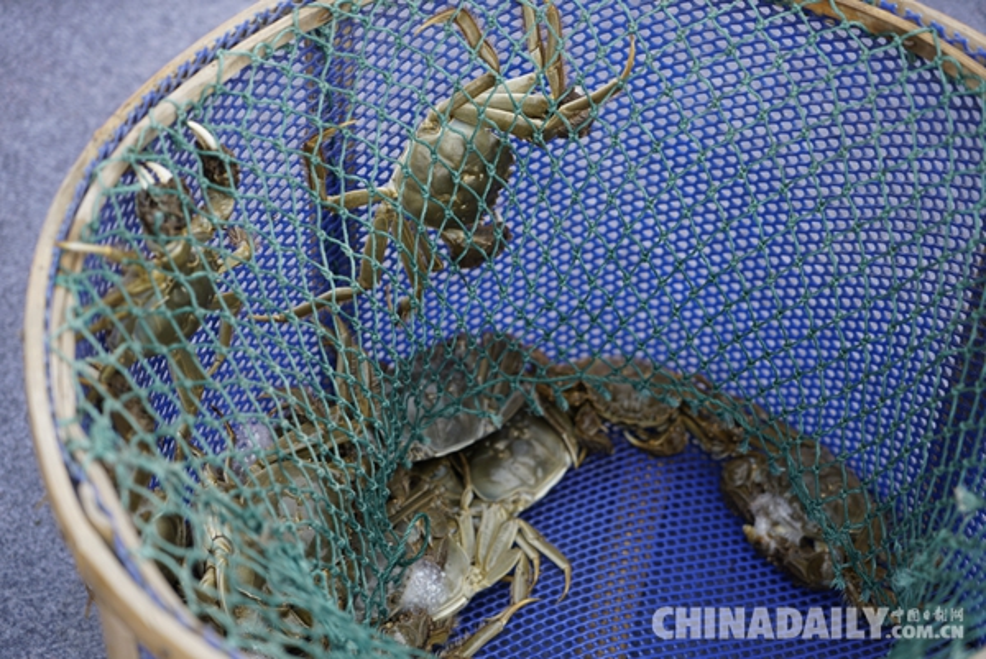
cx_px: 493
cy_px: 330
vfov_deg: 20.1
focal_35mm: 68
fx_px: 1864
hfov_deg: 29.6
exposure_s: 1/160
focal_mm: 68
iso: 160
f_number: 4
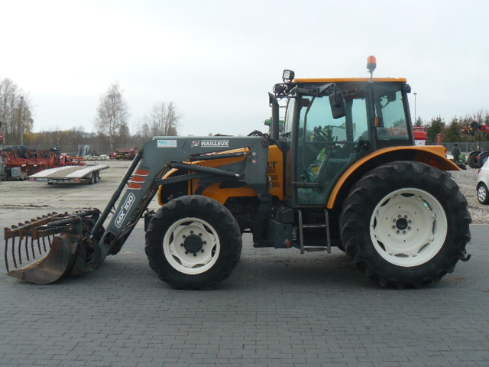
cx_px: 244
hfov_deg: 51.4
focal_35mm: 36
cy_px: 184
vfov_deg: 39.7
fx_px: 509
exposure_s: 1/160
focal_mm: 6
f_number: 4
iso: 100
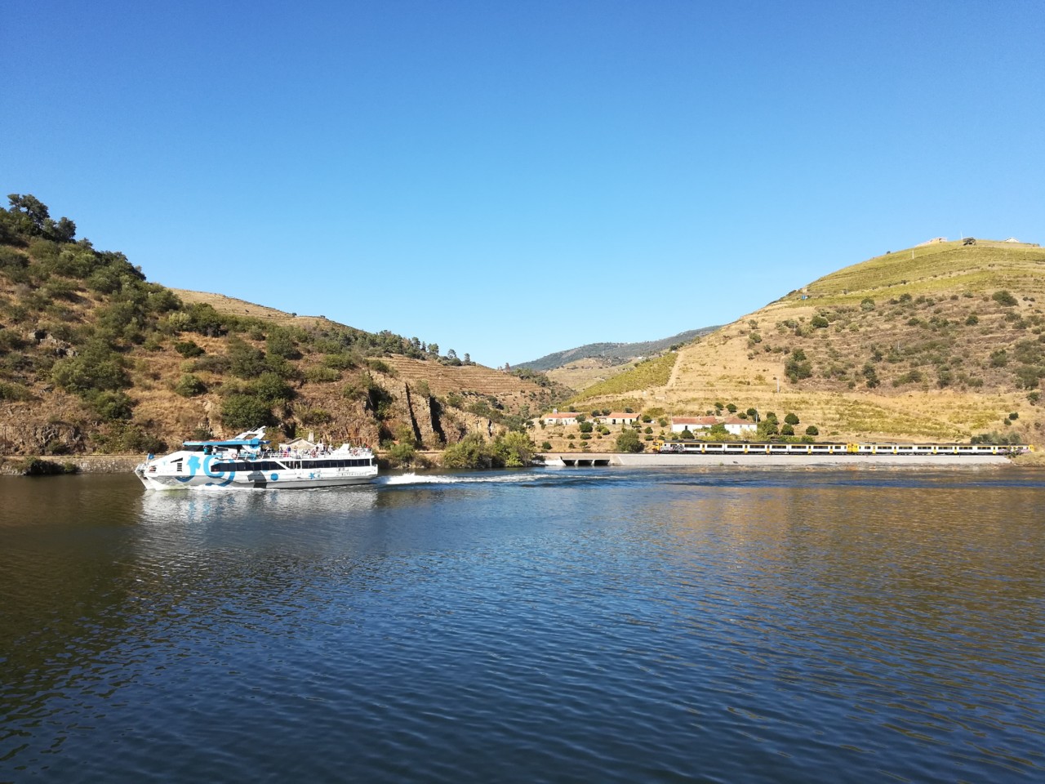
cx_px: 522
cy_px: 392
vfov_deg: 53.1
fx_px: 785
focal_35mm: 26
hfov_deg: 67.3
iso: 50
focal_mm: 3.83
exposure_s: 1/574
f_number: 2.2
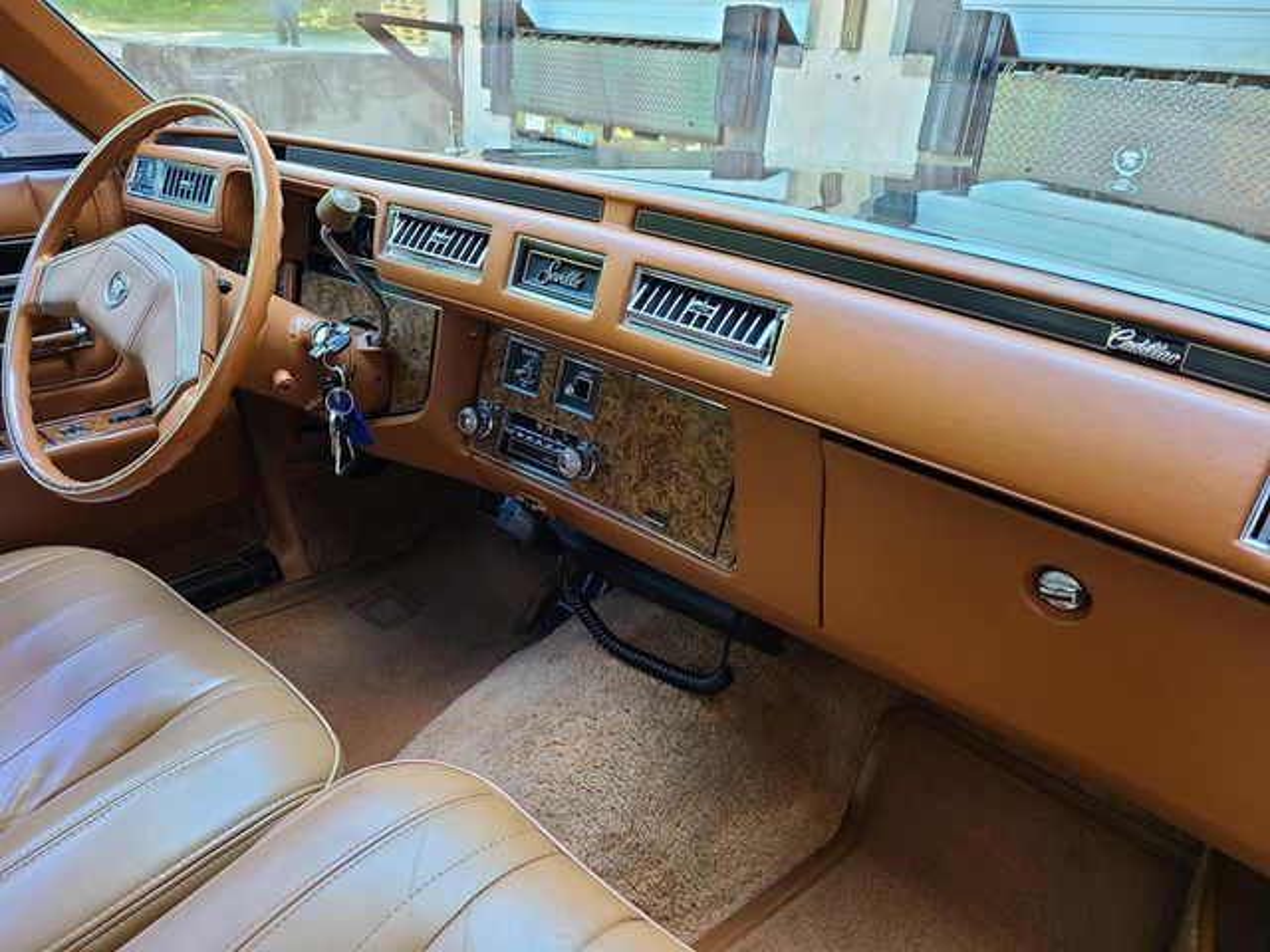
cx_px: 635
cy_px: 476
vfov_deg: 53.1
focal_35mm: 26
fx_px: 954
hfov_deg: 67.3
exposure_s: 1/59
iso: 125
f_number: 1.8
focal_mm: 5.4
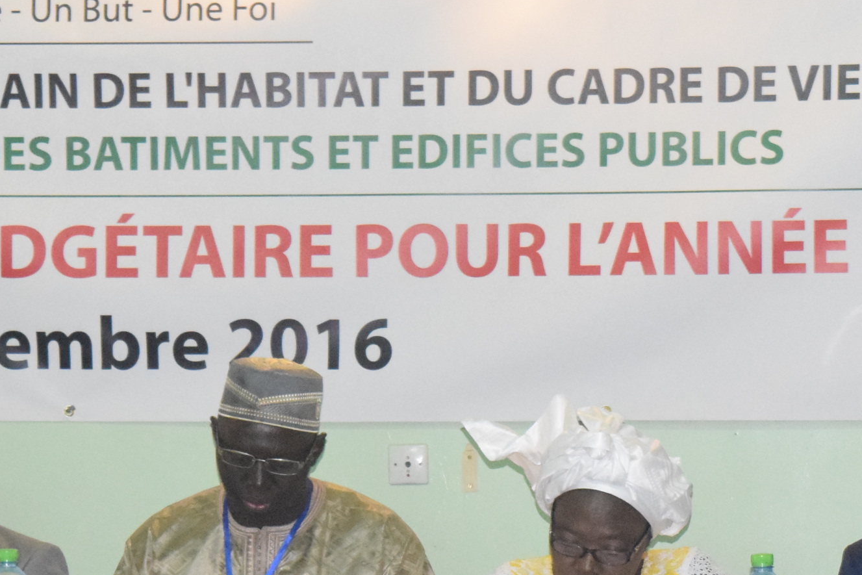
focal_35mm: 186
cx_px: 514
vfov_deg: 7.3
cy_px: 579
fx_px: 4457
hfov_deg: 11.0
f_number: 8
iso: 6400
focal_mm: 55
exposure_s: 1/80
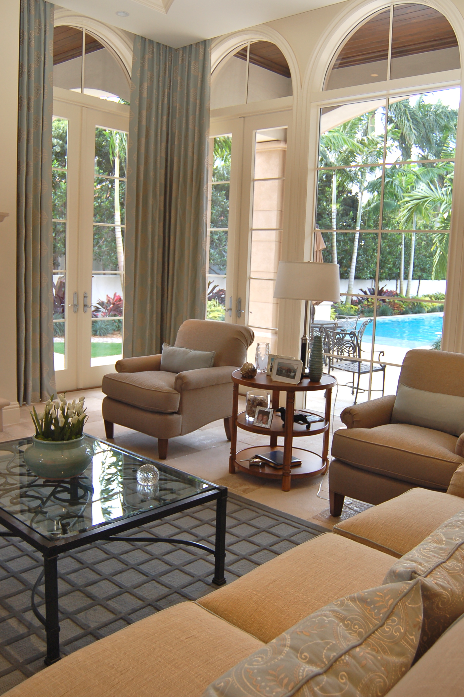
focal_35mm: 30
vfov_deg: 62.0
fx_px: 581
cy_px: 348
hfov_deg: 43.5
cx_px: 232
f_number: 4
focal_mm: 20
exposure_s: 1/60
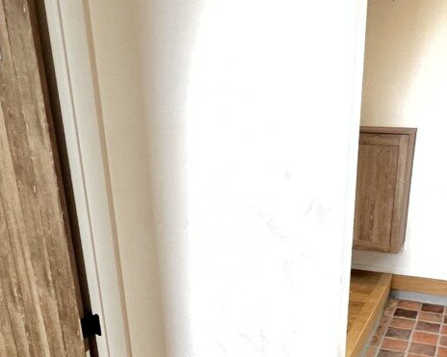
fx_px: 463
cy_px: 303
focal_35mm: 35
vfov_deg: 39.9
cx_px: 300
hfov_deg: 50.6
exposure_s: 1/60
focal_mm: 1.57
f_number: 1.8
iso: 400
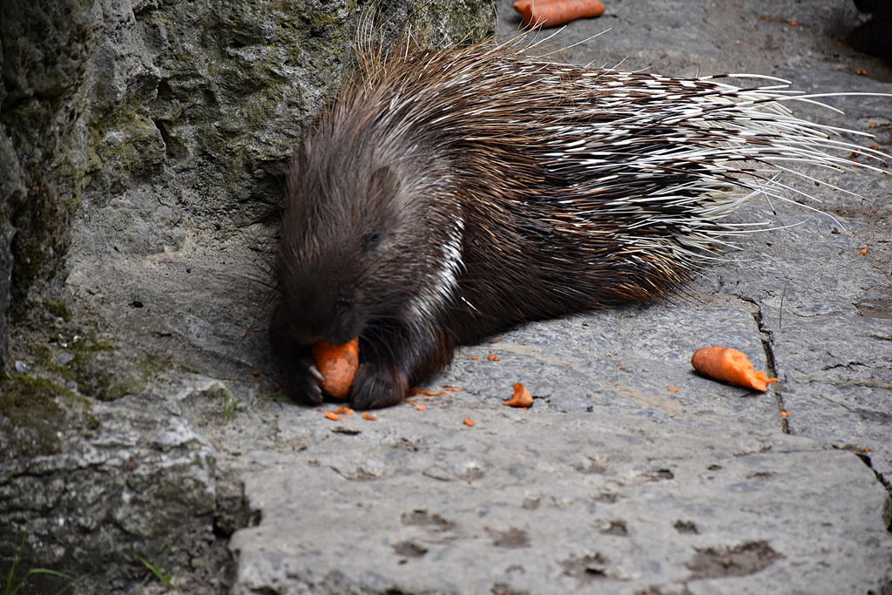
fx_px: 5204
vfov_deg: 6.5
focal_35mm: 210
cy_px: 298
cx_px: 446
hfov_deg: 9.8
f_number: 5.6
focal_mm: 140
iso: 400
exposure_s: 1/500
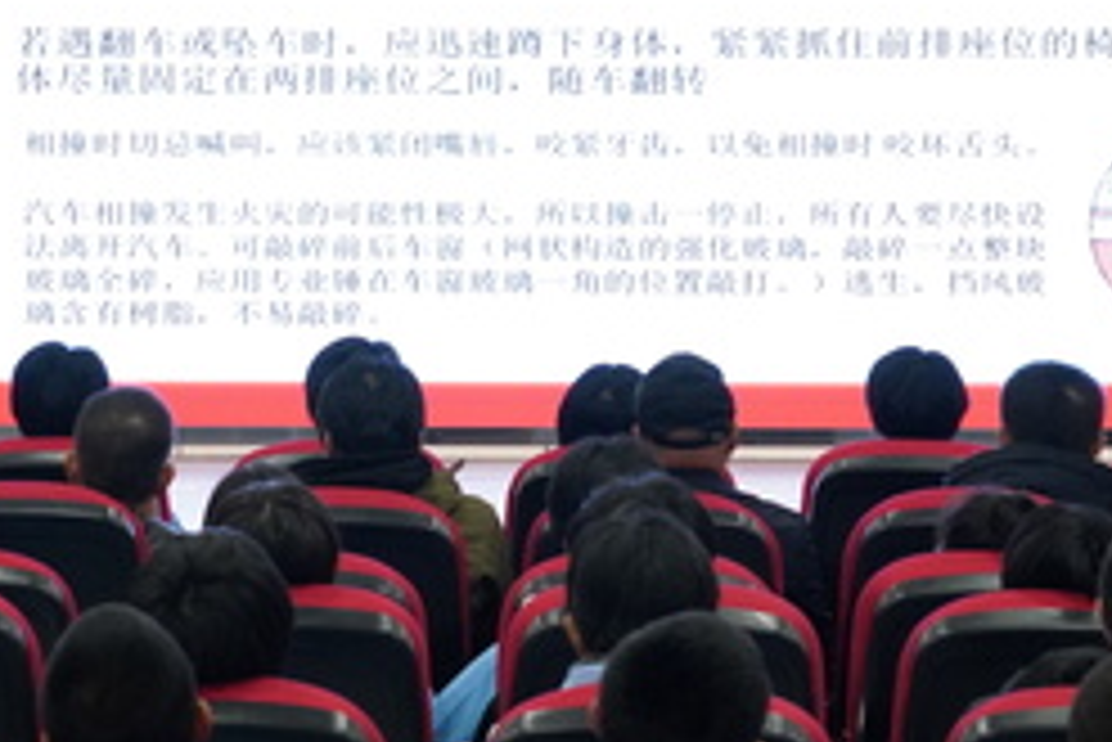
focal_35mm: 155
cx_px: 401
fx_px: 4790
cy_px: 124
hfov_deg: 13.2
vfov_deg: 8.8
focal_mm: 51
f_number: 6.3
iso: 4000
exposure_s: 1/160
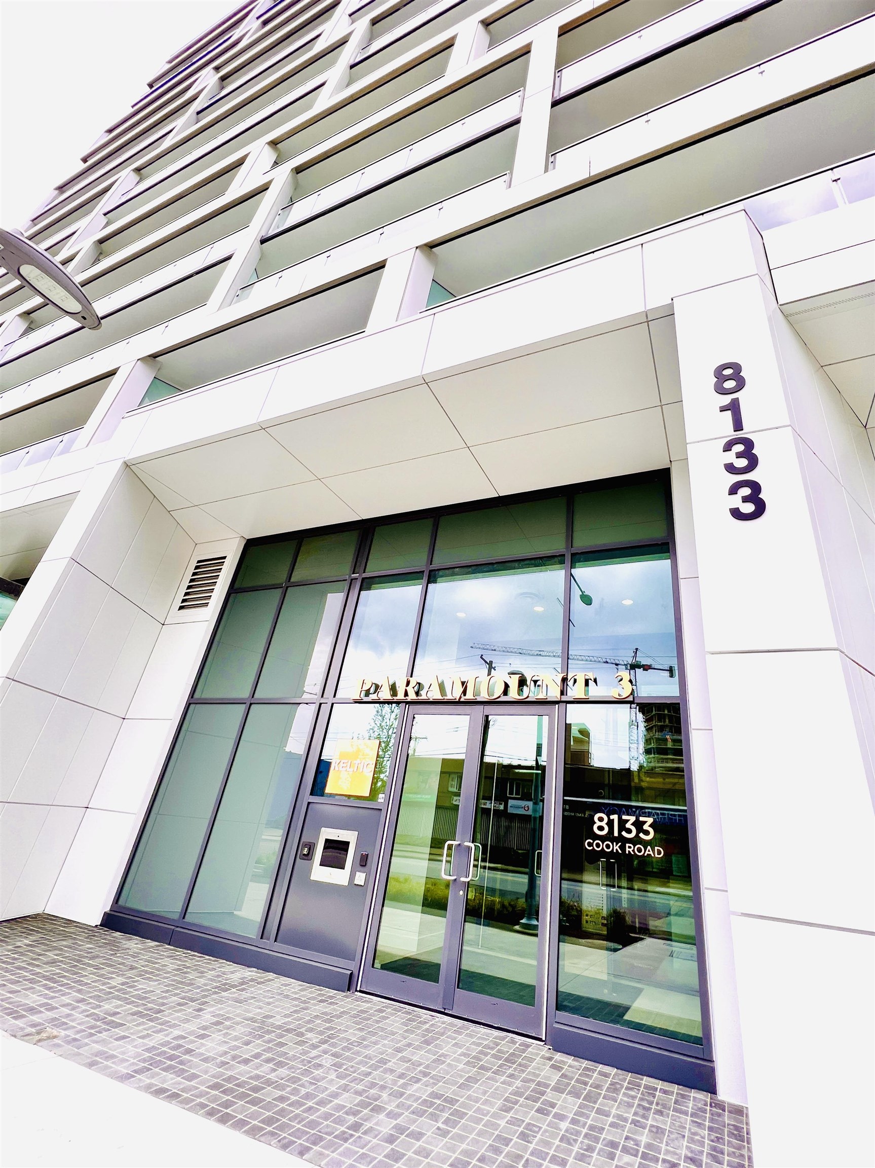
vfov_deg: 106.2
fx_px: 438
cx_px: 438
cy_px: 584
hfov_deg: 89.9
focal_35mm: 13
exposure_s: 1/475
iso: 32
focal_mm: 1.57
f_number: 1.8
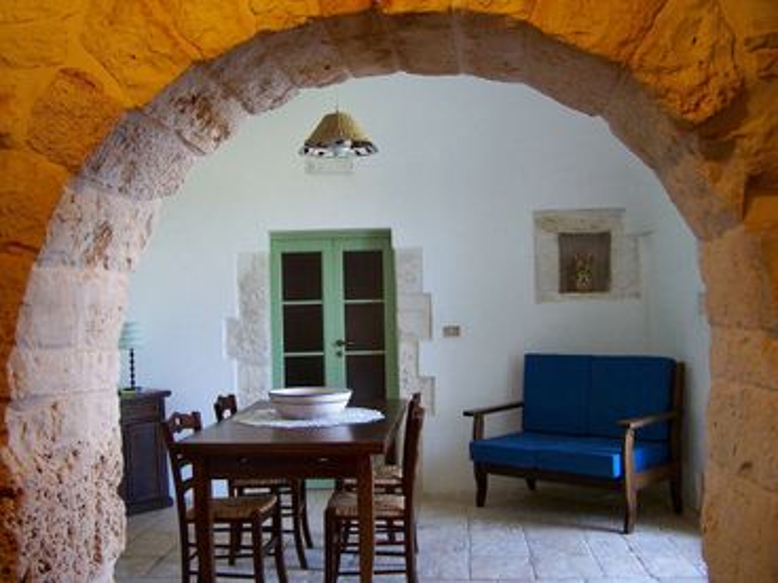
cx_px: 389
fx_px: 854
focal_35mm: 38
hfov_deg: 49.0
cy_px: 292
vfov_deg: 37.7
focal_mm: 6.3
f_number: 2.8
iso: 140
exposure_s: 1/30
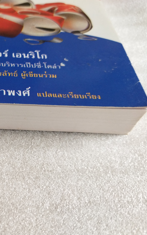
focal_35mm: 39
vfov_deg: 50.4
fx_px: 250
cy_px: 117
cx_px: -7
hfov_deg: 30.0
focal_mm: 4.71
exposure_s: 1/120
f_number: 1.79
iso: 176
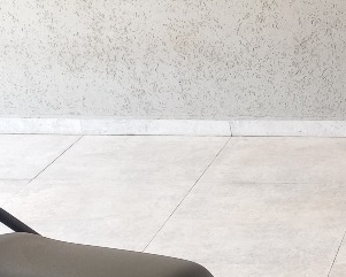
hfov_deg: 20.7
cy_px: 423
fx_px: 850
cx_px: 462
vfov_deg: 16.7
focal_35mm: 83
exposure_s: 1/60
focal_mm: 4.65
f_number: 1.8
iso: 160
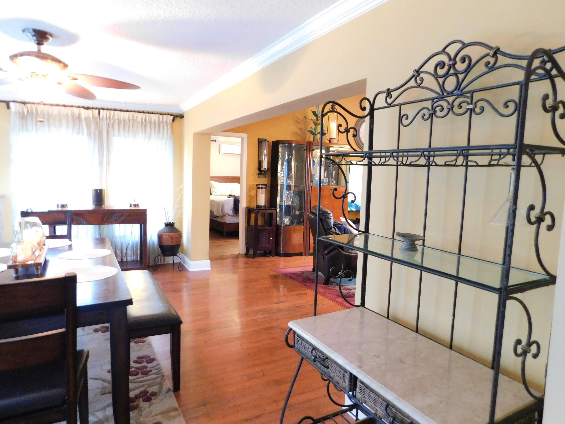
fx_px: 375
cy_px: 212
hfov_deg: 73.9
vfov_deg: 58.9
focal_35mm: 23
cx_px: 282
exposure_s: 1/4
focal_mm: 4
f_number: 3
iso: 800
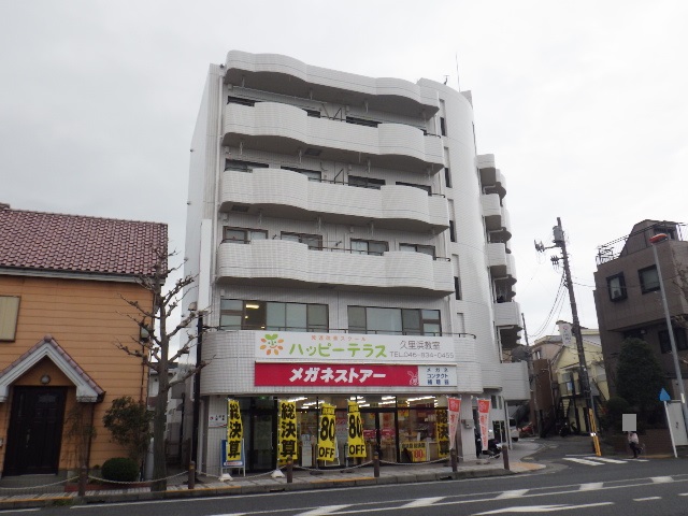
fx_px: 557
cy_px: 258
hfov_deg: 63.4
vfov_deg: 49.7
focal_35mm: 28
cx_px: 344
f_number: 4.2
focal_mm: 5
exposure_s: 1/320
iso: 250
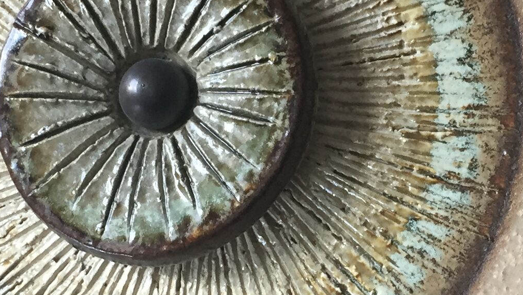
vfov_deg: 11.9
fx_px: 1415
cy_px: 210
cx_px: 342
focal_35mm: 102
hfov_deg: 20.9
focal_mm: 4.15
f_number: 2.2
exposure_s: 1/33
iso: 64
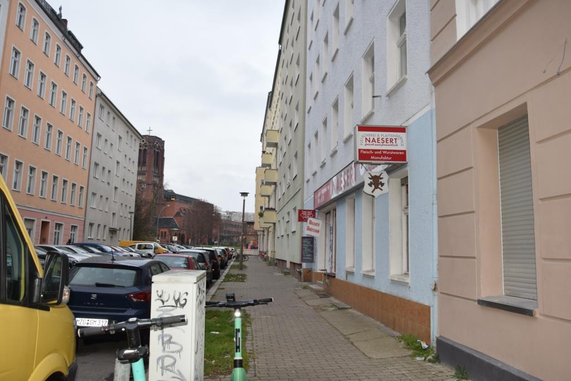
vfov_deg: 47.9
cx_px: 286
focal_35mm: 27
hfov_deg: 67.4
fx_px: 428
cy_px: 190
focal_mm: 18
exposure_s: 1/125
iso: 450
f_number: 5.6
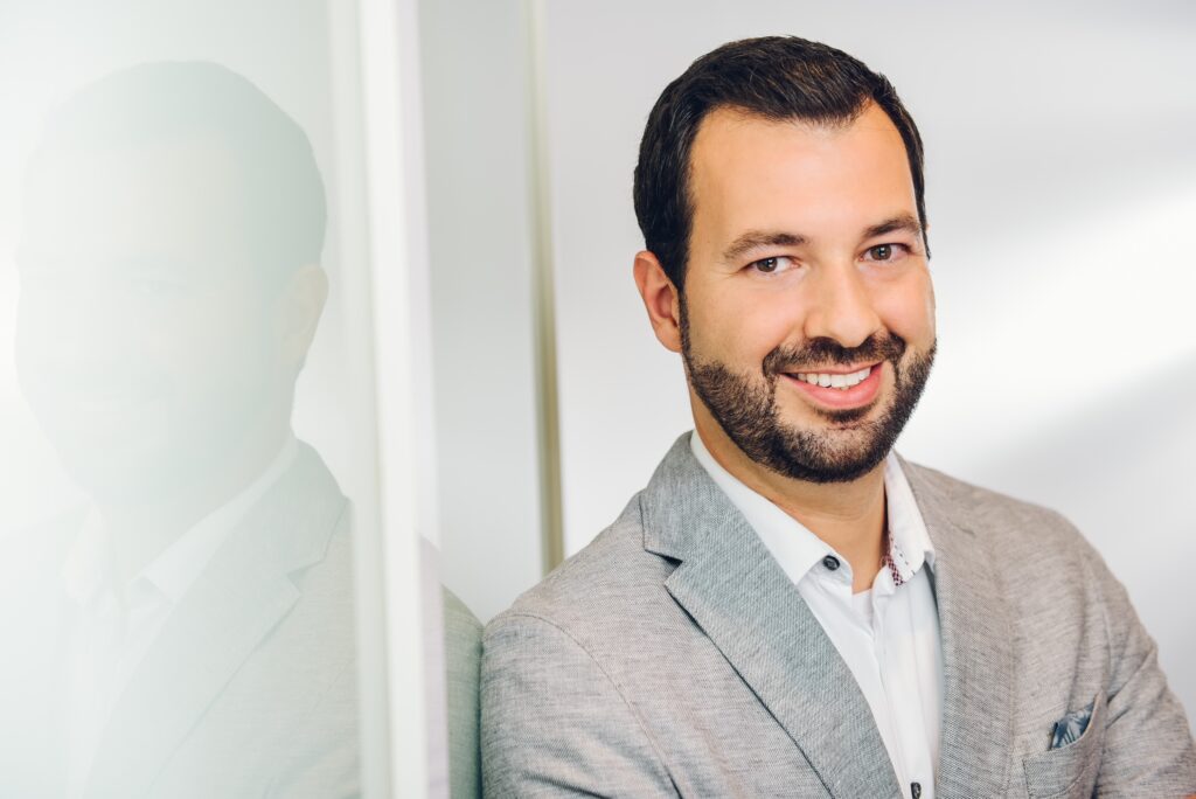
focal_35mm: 50
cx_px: 598
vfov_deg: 27.0
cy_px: 400
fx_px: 1662
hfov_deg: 39.6
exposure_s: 1/160
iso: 100
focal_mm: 50
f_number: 3.2
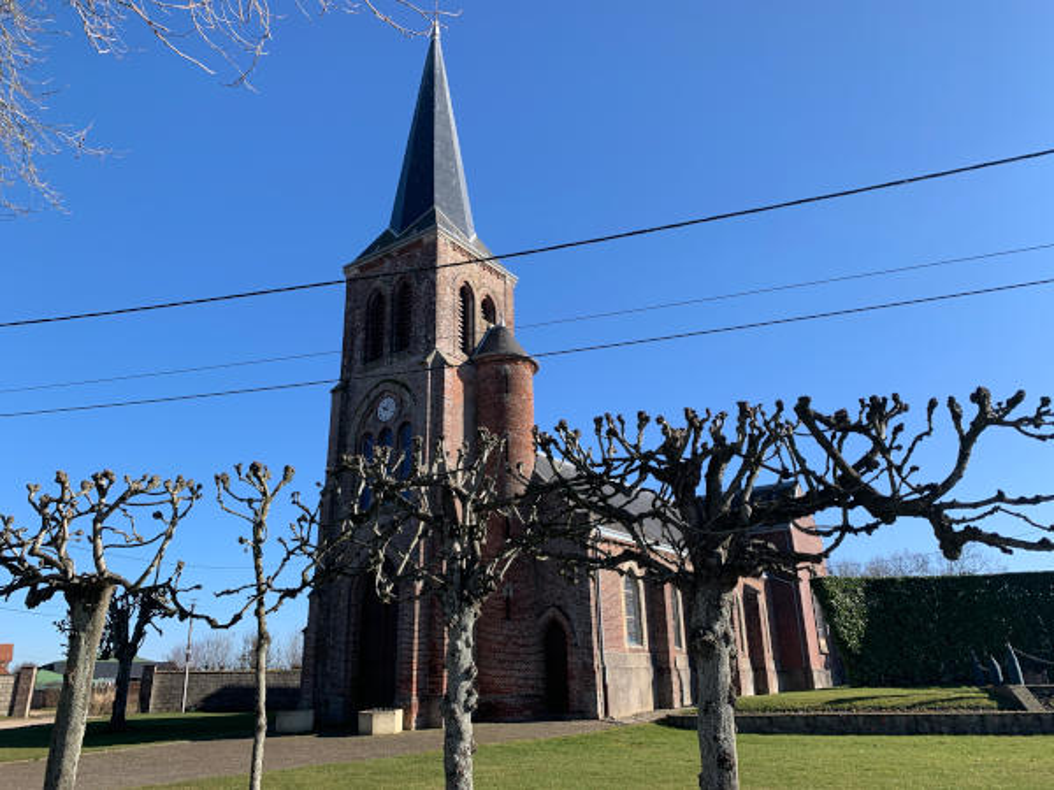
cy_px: 395
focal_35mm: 26
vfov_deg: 53.1
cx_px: 527
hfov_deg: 67.3
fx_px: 792
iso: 25
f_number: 1.8
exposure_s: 1/1406
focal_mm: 4.25
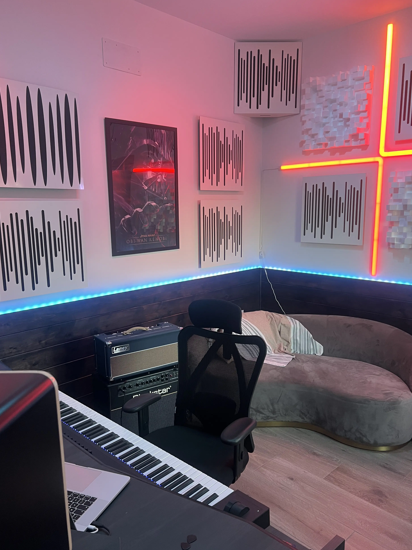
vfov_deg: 65.3
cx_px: 203
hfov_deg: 51.4
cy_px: 277
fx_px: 428
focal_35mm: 27
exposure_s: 1/64
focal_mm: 5.7
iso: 125
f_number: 1.5
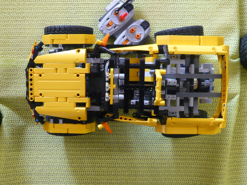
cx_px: 124
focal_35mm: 51
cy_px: 92
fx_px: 364
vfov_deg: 28.6
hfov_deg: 37.5
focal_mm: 5.5
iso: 200
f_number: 3.1
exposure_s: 1/15
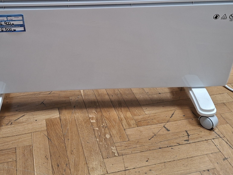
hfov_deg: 44.4
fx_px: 283
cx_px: 85
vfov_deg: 33.2
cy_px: 30
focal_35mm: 42
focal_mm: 5.54
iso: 320
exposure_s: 1/50
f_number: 1.8
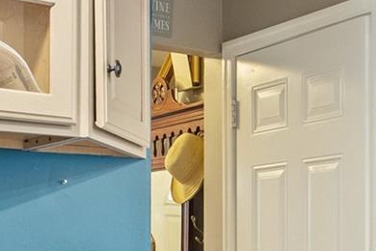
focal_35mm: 84
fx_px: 877
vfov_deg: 16.1
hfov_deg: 23.9
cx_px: 292
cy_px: 212
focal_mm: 16
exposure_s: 1/10
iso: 1600
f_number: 5.6
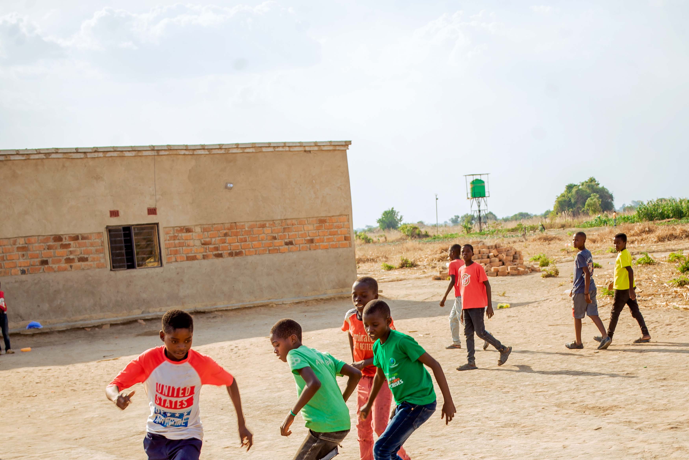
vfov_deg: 19.5
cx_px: 423
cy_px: 397
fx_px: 1321
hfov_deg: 29.1
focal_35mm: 69
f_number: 5.3
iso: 100
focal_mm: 40
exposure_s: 1/200
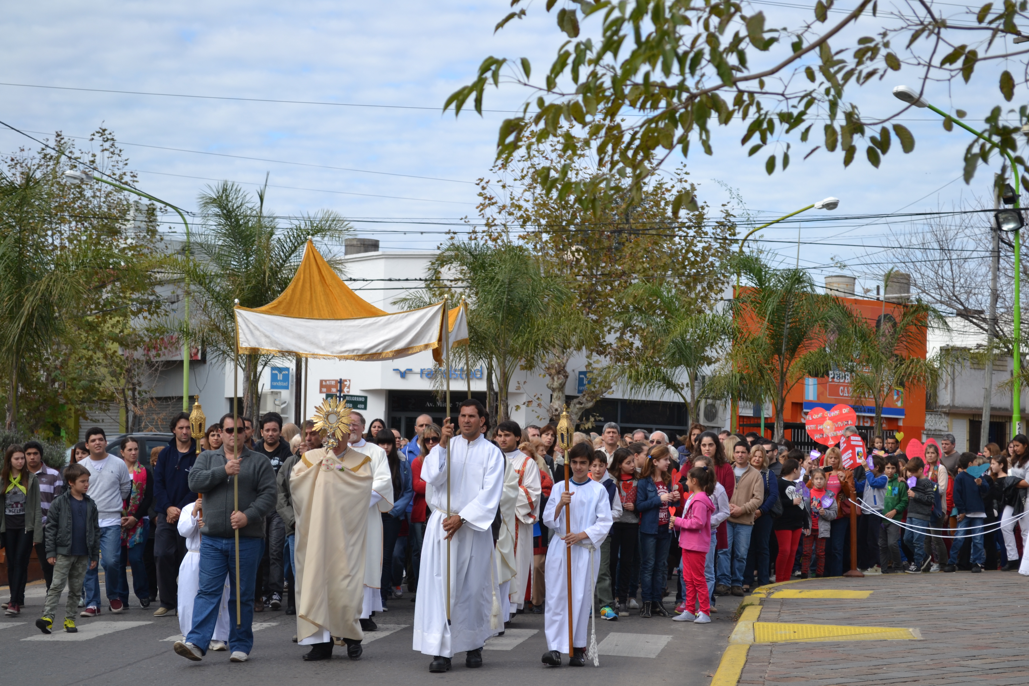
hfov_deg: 24.6
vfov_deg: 16.6
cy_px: 343
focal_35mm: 82
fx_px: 2358
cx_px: 514
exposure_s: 1/200
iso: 100
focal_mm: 55
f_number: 7.1
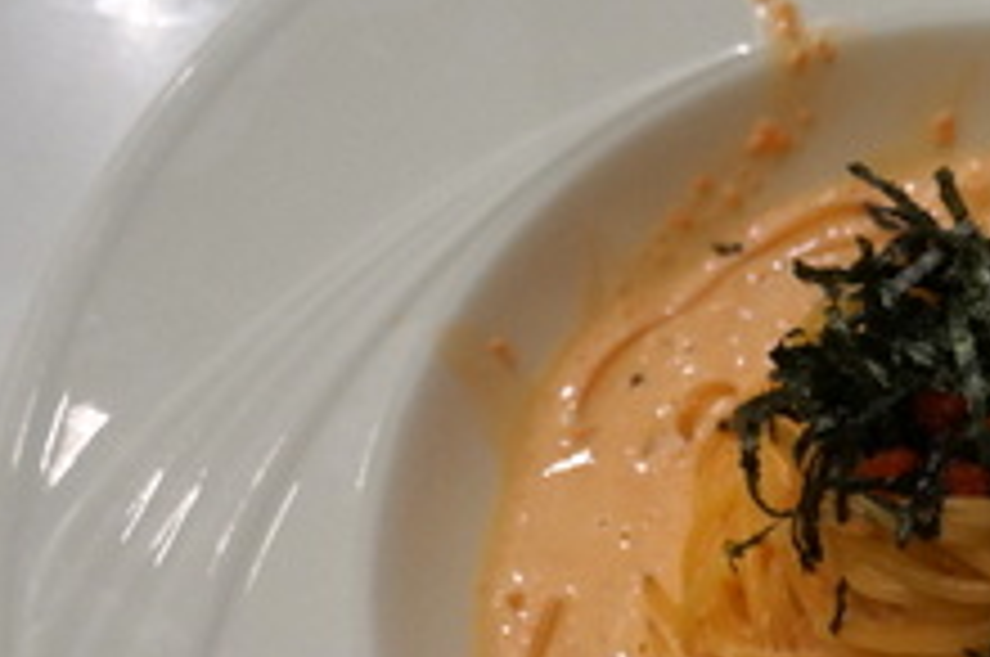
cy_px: 659
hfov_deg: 21.4
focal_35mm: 91
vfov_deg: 14.7
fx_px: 2511
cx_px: 1026
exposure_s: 1/60
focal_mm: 21
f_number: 4
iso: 800
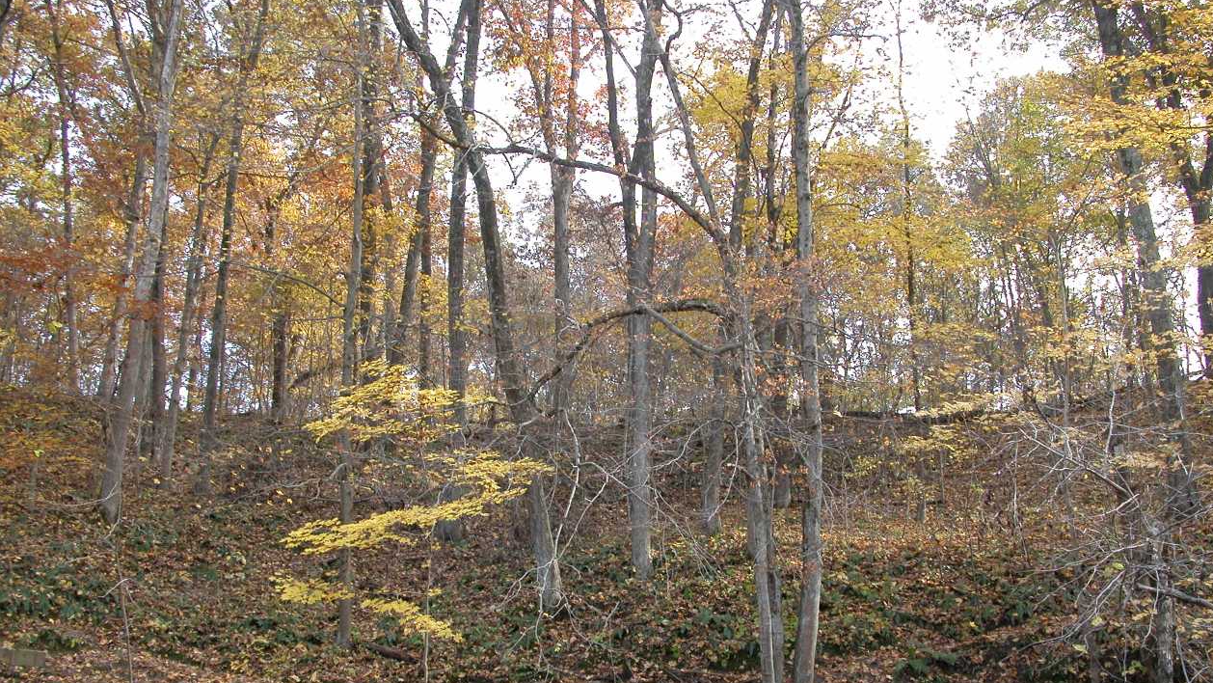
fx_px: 1319
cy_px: 426
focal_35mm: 41
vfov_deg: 28.9
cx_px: 601
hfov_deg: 49.4
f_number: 5.1
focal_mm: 9.5
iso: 100
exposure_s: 1/27.1
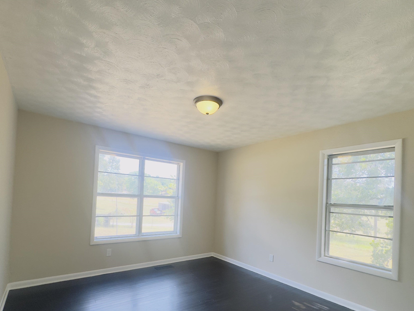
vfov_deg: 70.4
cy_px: 195
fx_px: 215
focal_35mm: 18
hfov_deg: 87.7
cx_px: 205
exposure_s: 1/120
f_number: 2.2
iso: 100
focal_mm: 2.22
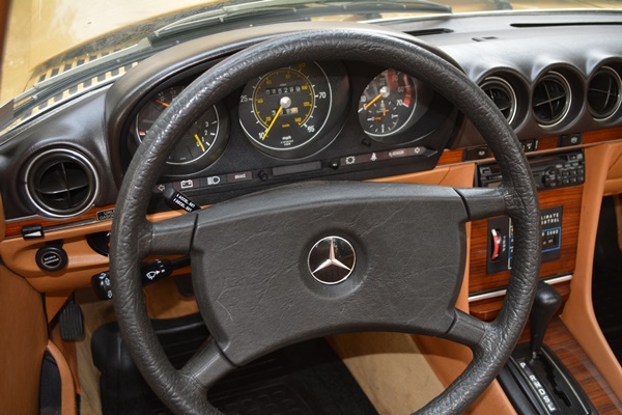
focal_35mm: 36
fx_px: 622
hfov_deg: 53.1
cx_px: 311
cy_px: 208
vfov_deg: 36.9
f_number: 4
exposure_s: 1/60
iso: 450
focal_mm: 24
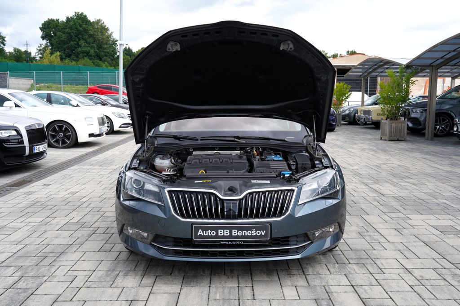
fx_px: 422
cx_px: 230
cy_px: 153
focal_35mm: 33
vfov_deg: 39.9
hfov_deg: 57.2
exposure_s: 1/160
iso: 100
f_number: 6.3
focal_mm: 33
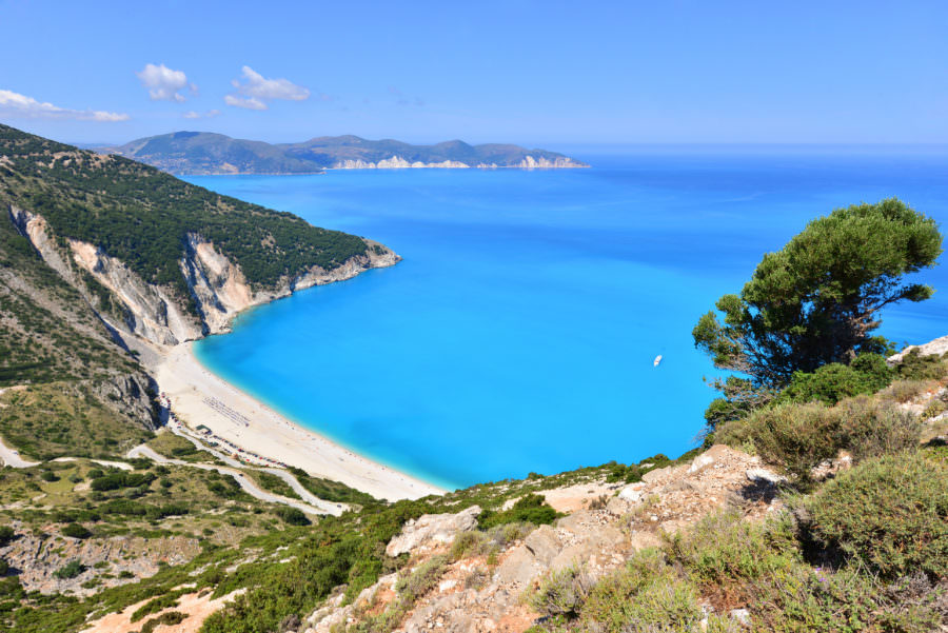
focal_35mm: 21
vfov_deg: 59.6
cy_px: 316
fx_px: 553
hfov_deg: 81.2
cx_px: 474
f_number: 16
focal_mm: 21
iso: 200
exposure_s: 1/250
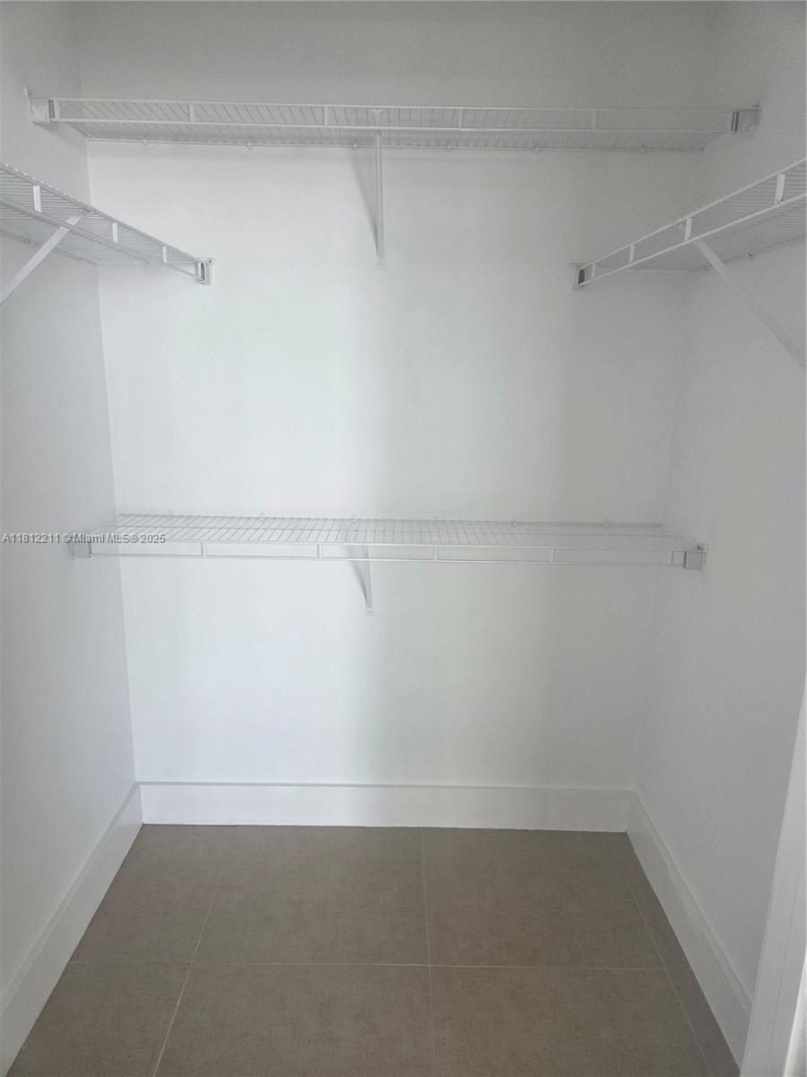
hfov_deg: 58.9
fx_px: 715
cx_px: 404
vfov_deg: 73.9
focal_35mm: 23
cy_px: 538
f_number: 1.8
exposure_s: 1/180
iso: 160
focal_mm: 5.4
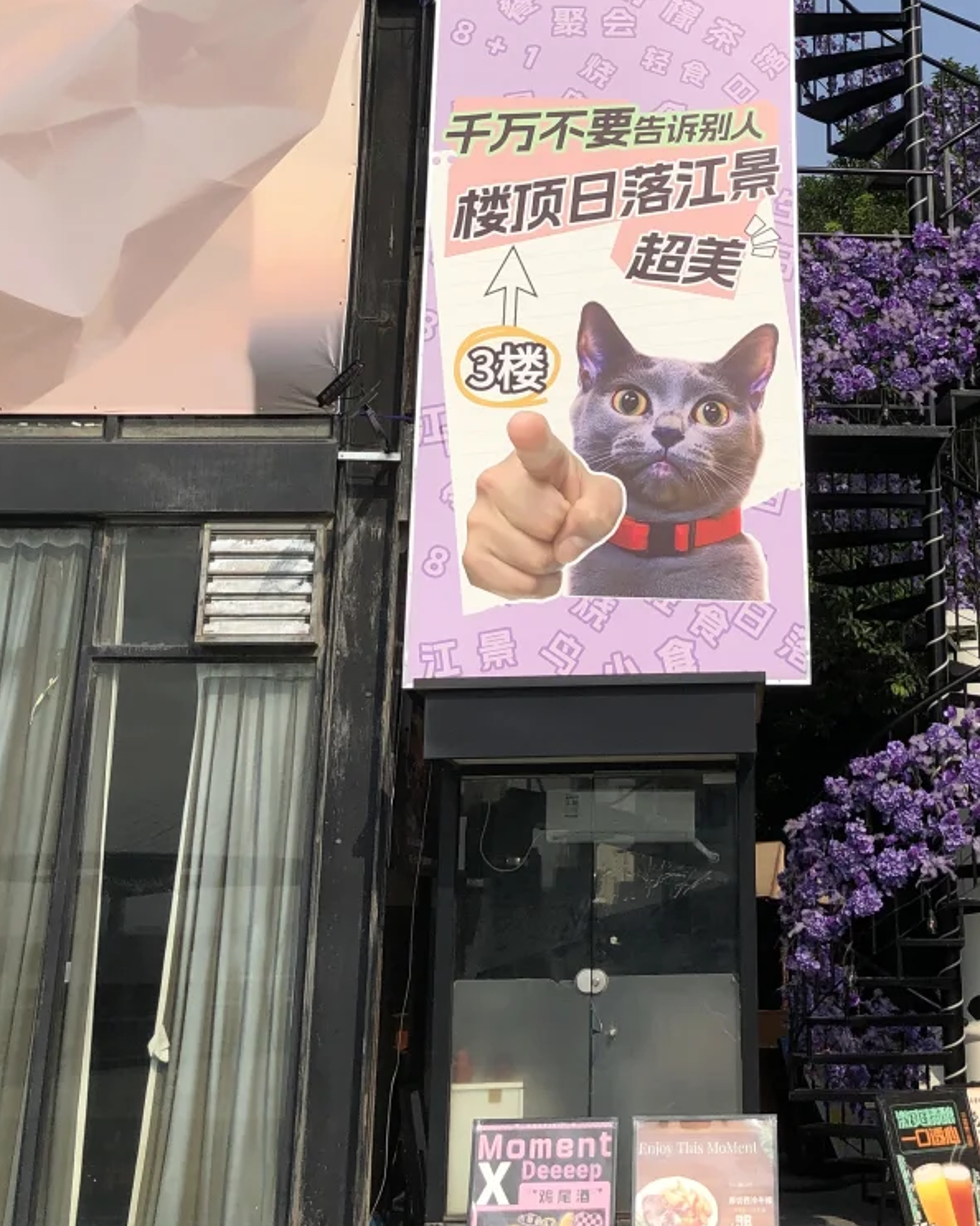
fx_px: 1922
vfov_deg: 34.2
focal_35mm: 53
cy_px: 231
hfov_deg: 28.1
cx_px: 747
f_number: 1.8
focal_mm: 4
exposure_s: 1/2825
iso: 20
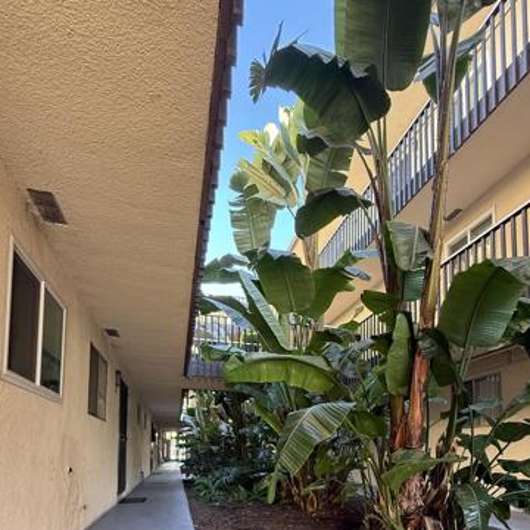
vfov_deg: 63.1
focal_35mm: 22
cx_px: 286
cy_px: 431
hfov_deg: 69.5
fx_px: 381
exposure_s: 1/99
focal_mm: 2.22
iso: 320
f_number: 2.2
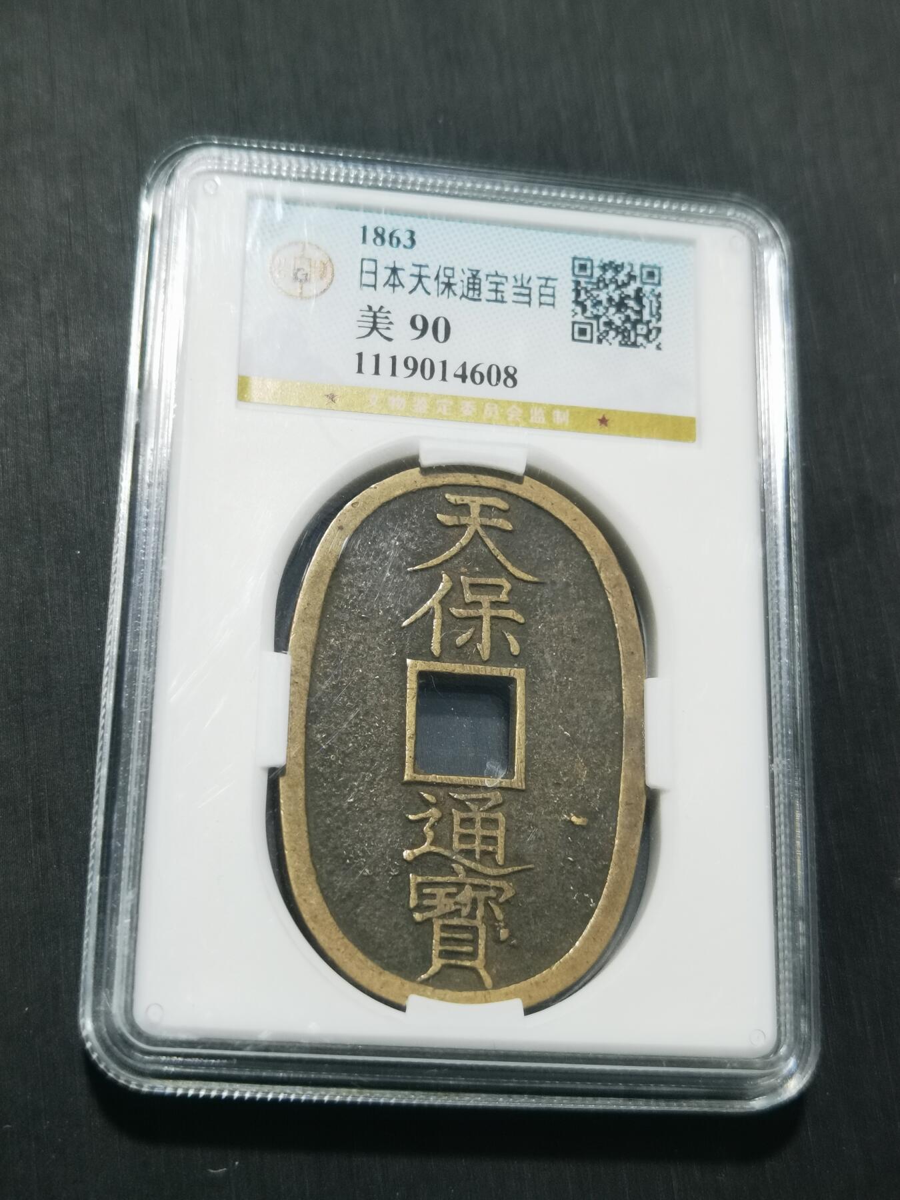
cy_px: 600
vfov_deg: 35.5
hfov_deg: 27.0
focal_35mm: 54
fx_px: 1872
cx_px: 450
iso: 160
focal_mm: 6.67
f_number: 1.9
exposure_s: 1/100
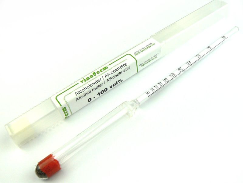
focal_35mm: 36
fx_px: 253
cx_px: 122
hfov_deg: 51.4
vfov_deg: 39.7
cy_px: 92
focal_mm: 6
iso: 100
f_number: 5.6
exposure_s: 1/250
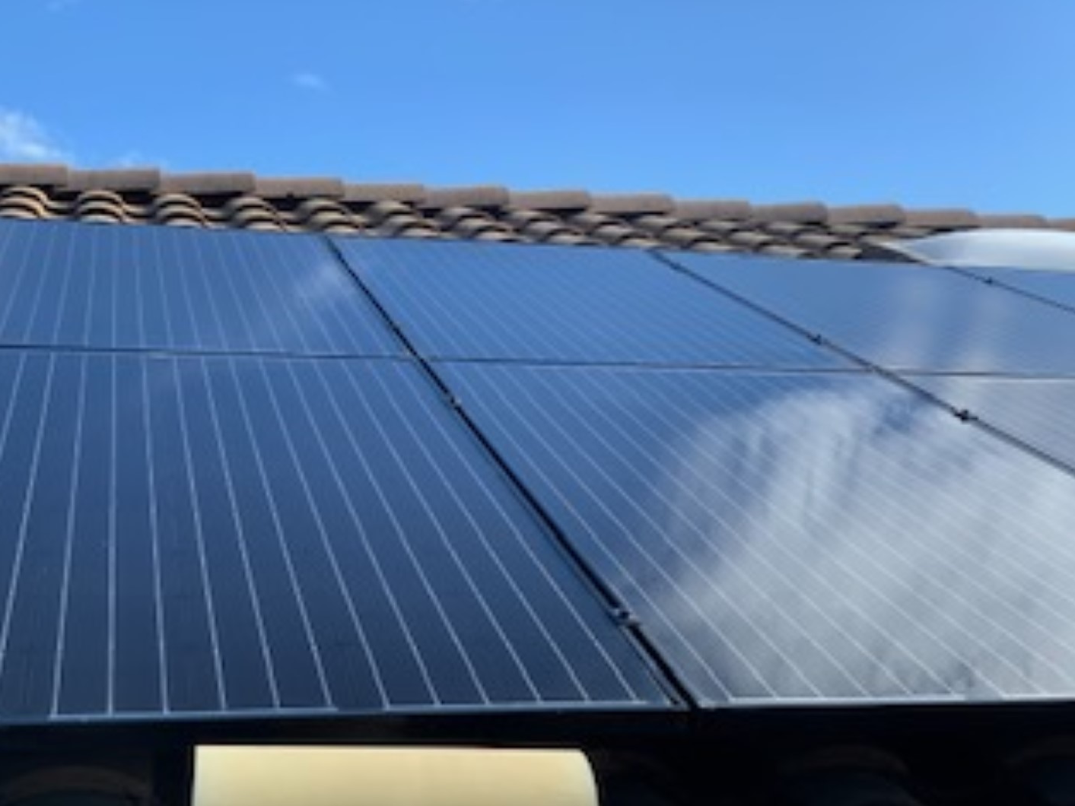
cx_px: 531
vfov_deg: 27.5
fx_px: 1646
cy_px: 405
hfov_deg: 36.2
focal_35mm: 53
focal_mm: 6
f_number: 2.4
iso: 16
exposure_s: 1/571
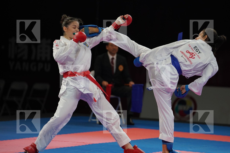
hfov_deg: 10.7
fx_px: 1227
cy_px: 76
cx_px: 115
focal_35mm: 192
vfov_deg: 7.2
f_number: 2.8
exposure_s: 1/1000
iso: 1250
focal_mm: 192
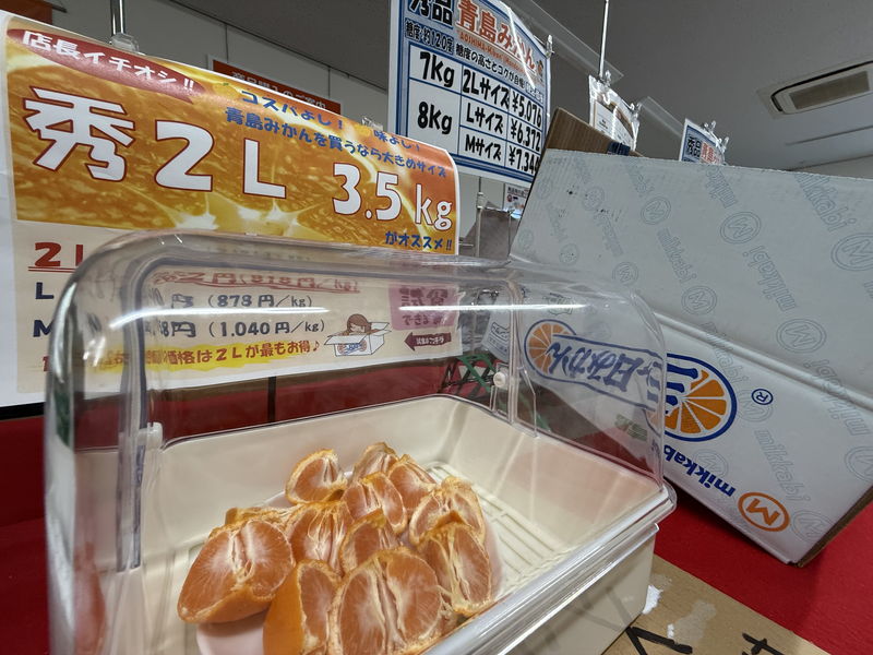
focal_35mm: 14
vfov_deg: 85.7
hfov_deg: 102.1
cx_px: 436
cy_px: 328
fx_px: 353
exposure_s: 1/120
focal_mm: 2.22
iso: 200
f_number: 2.2
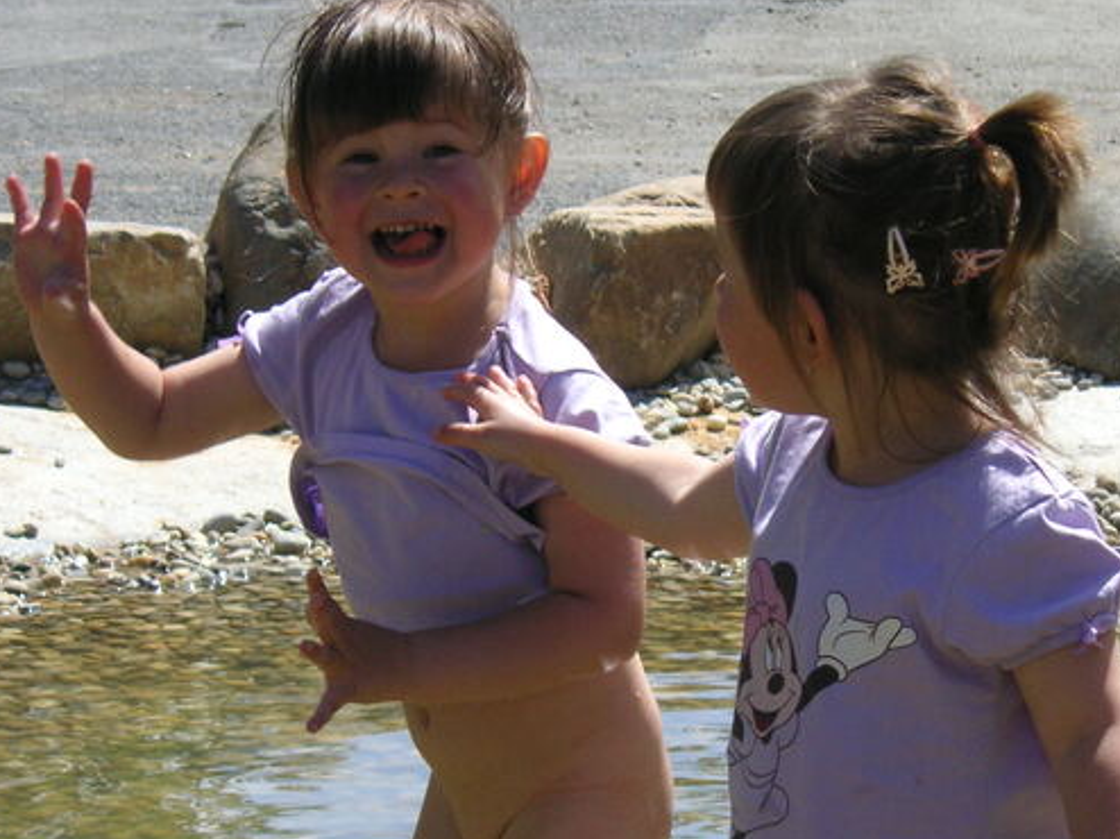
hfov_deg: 12.2
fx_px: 5239
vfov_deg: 9.2
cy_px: 512
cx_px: 589
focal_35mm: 162
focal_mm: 16.6
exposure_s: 1/350
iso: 50
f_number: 5
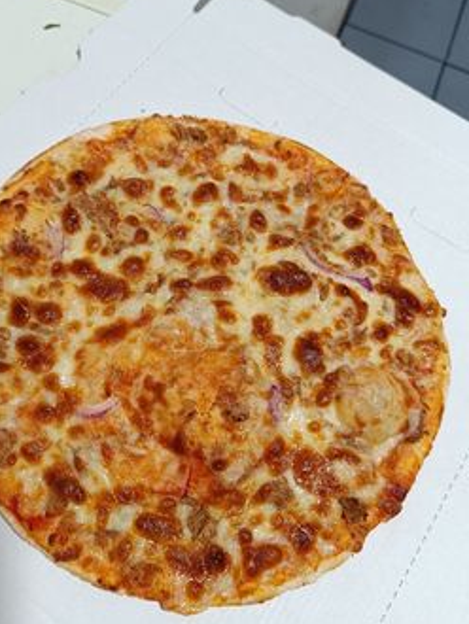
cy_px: 321
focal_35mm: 31
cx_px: 197
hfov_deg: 45.3
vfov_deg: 58.3
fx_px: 559
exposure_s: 1/50.1
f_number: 1.88
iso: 354
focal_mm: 5.59
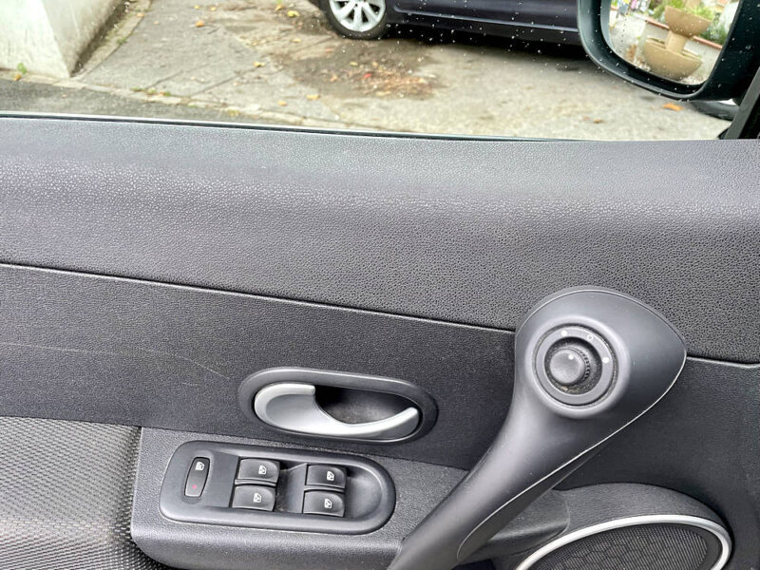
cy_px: 285
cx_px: 380
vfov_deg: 53.1
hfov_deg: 67.3
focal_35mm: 26
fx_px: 571
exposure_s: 1/121
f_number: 1.6
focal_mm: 4.2
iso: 100
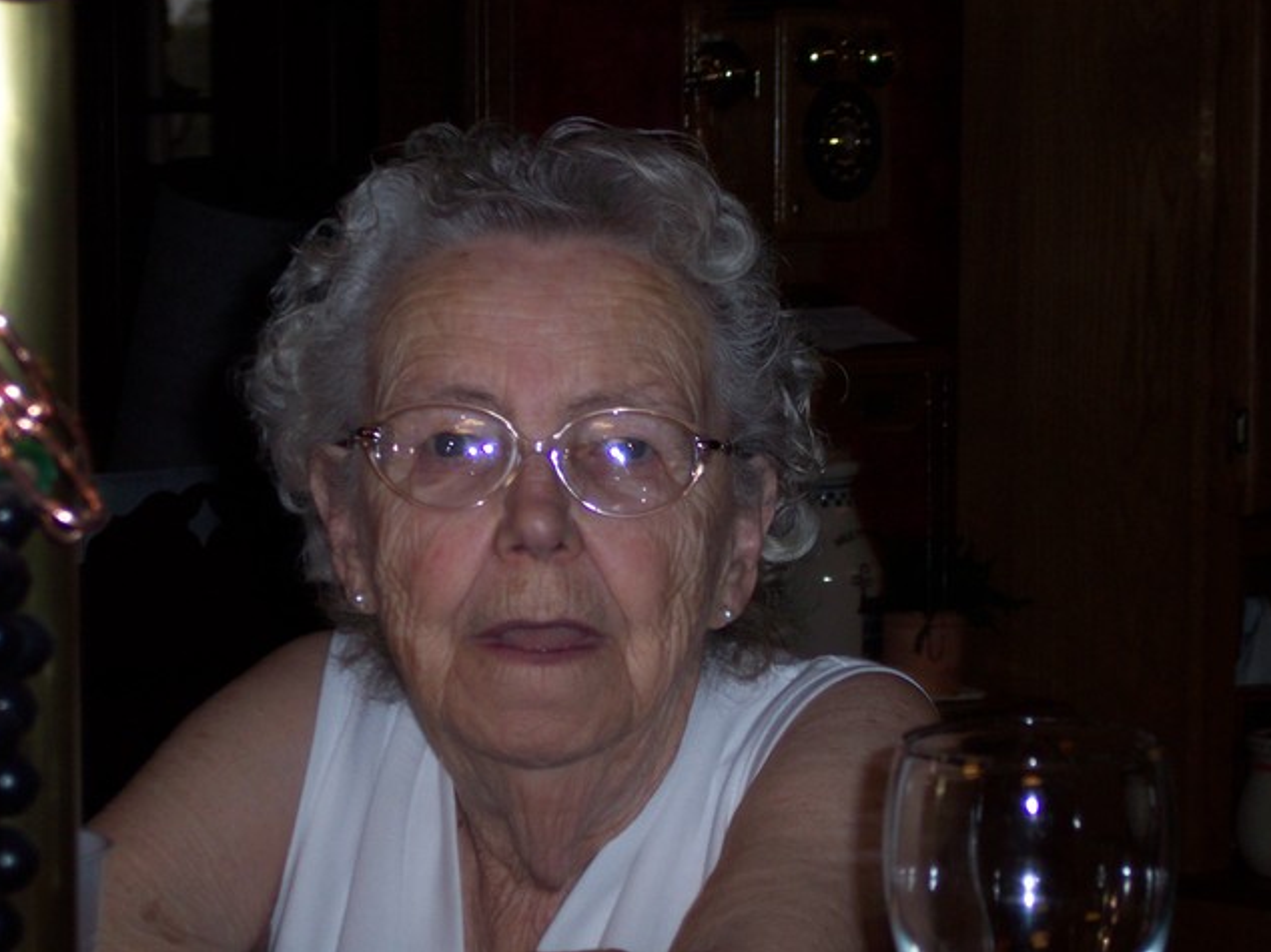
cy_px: 474
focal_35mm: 115
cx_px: 636
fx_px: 4221
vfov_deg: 12.9
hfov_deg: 17.1
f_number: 4.8
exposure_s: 1/90
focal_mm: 24
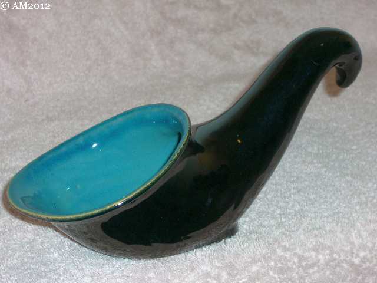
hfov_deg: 17.3
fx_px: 1242
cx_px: 188
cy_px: 142
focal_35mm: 114
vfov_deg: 13.0
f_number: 5.4
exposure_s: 1/60
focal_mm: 23.7
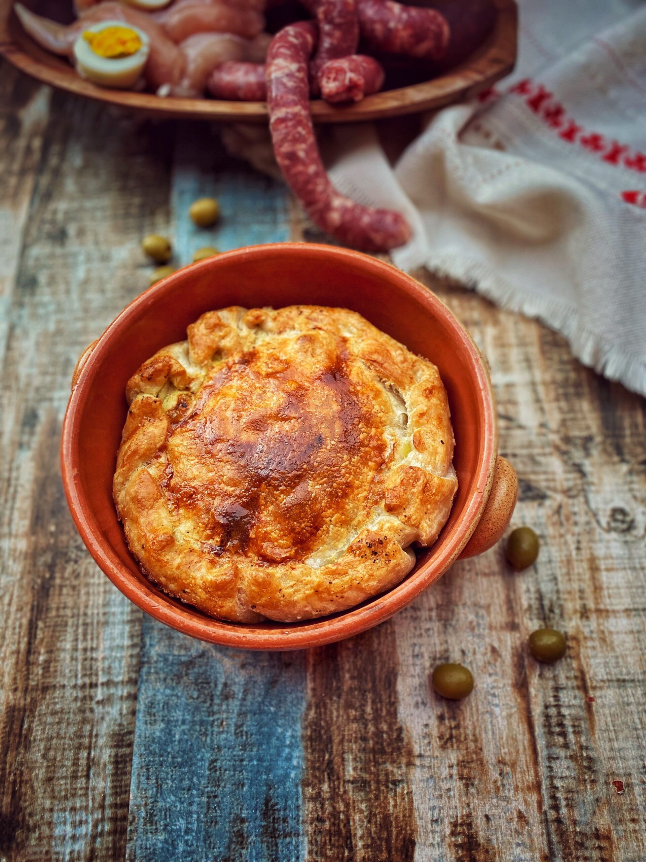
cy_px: 431
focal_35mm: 26
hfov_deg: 53.1
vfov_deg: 67.3
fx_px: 647
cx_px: 323
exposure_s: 1/73
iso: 125
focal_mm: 4.25
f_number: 1.8
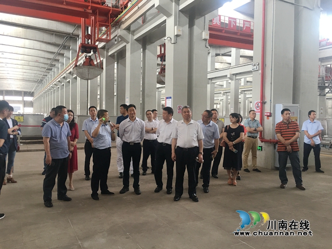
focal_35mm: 29
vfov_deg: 48.2
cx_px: 166
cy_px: 124
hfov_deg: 61.7
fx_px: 278
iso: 50
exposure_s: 1/17
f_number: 2.2
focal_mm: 4.15
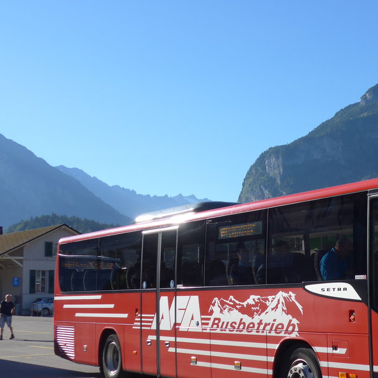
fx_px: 791
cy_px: 217
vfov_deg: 26.9
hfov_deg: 26.1
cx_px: 329
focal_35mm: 64
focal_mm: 8
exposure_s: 1/1300
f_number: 2.8
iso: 80
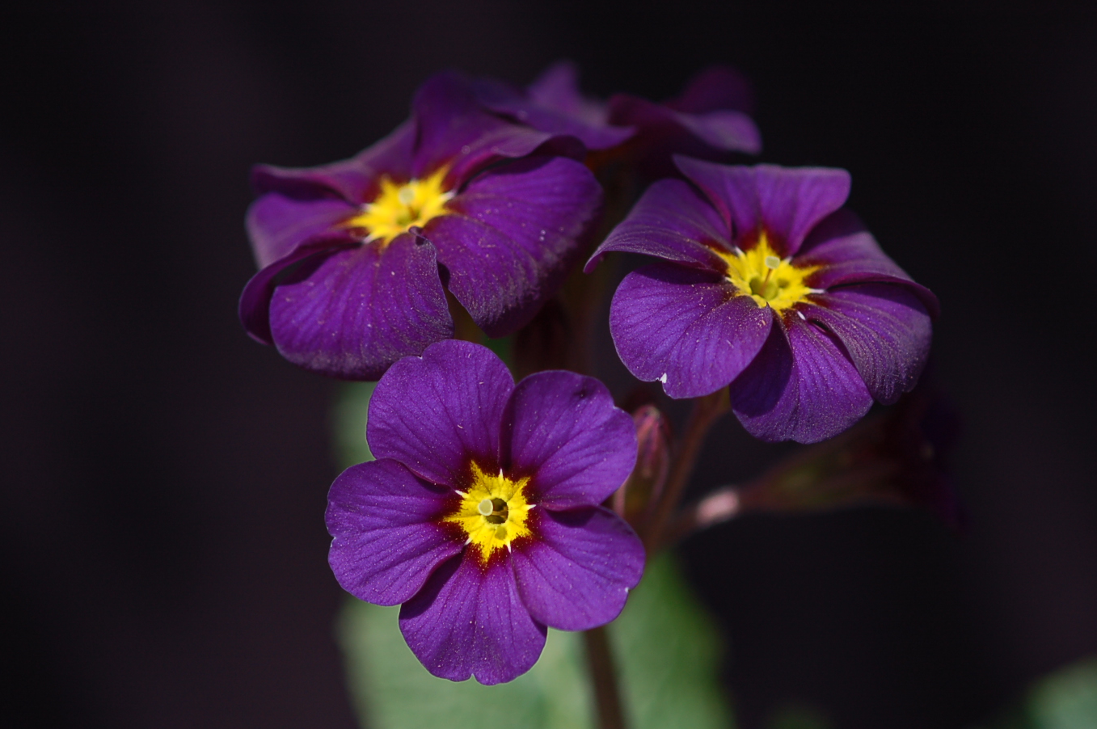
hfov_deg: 11.8
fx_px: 5314
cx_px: 590
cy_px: 374
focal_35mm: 175
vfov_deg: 7.8
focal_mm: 105
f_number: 3.5
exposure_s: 1/1600
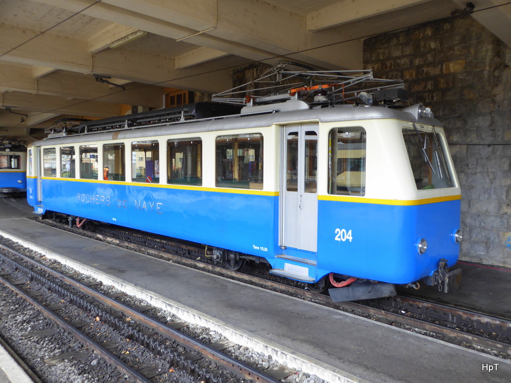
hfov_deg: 61.7
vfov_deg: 48.2
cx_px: 256
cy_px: 192
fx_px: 428
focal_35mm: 29
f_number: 3.5
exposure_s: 1/60
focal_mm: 5
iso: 100
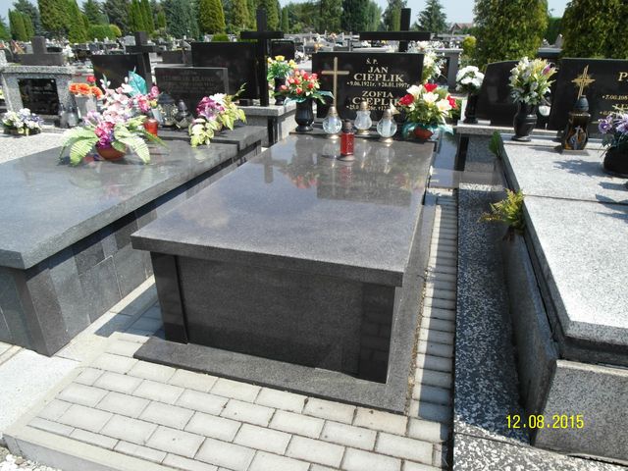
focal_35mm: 24
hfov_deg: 71.6
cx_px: 314
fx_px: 435
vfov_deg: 56.8
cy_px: 236
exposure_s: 1/350
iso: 80
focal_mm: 5.2
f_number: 4.4
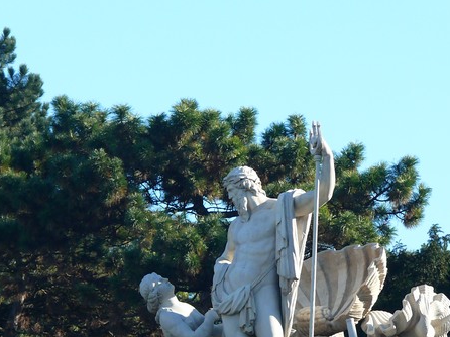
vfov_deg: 4.6
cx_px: 244
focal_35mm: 326
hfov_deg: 6.1
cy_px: 266
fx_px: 4236
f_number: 4
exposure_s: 1/200
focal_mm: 40.9
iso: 100
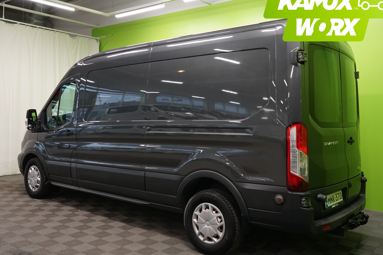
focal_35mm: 34
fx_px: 362
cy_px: 117
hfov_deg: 55.8
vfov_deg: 38.9
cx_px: 198
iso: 1250
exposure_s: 1/160
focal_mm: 29
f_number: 4
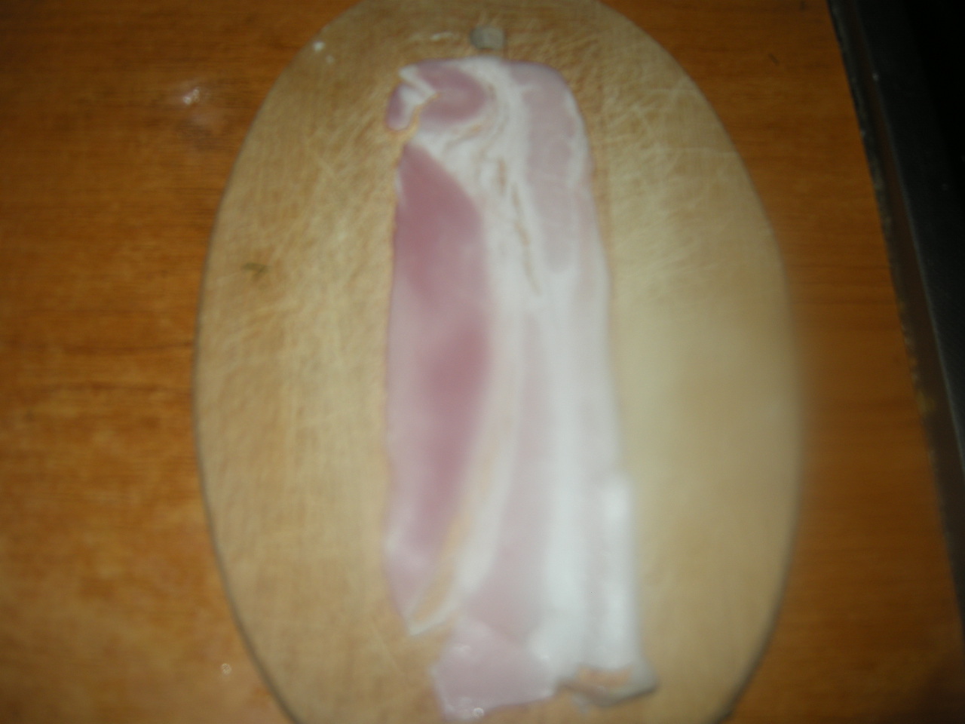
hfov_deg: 52.6
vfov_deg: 40.7
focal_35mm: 35
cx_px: 482
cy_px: 362
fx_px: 976
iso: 64
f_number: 2.7
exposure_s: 1/60
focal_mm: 7.5
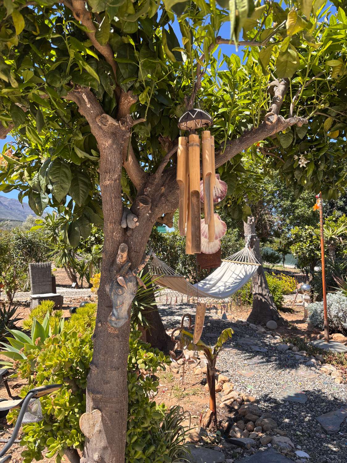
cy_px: 232
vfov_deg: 67.3
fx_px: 348
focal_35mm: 26
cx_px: 174
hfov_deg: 53.1
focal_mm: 5.96
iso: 50
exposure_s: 1/1418
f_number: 1.6
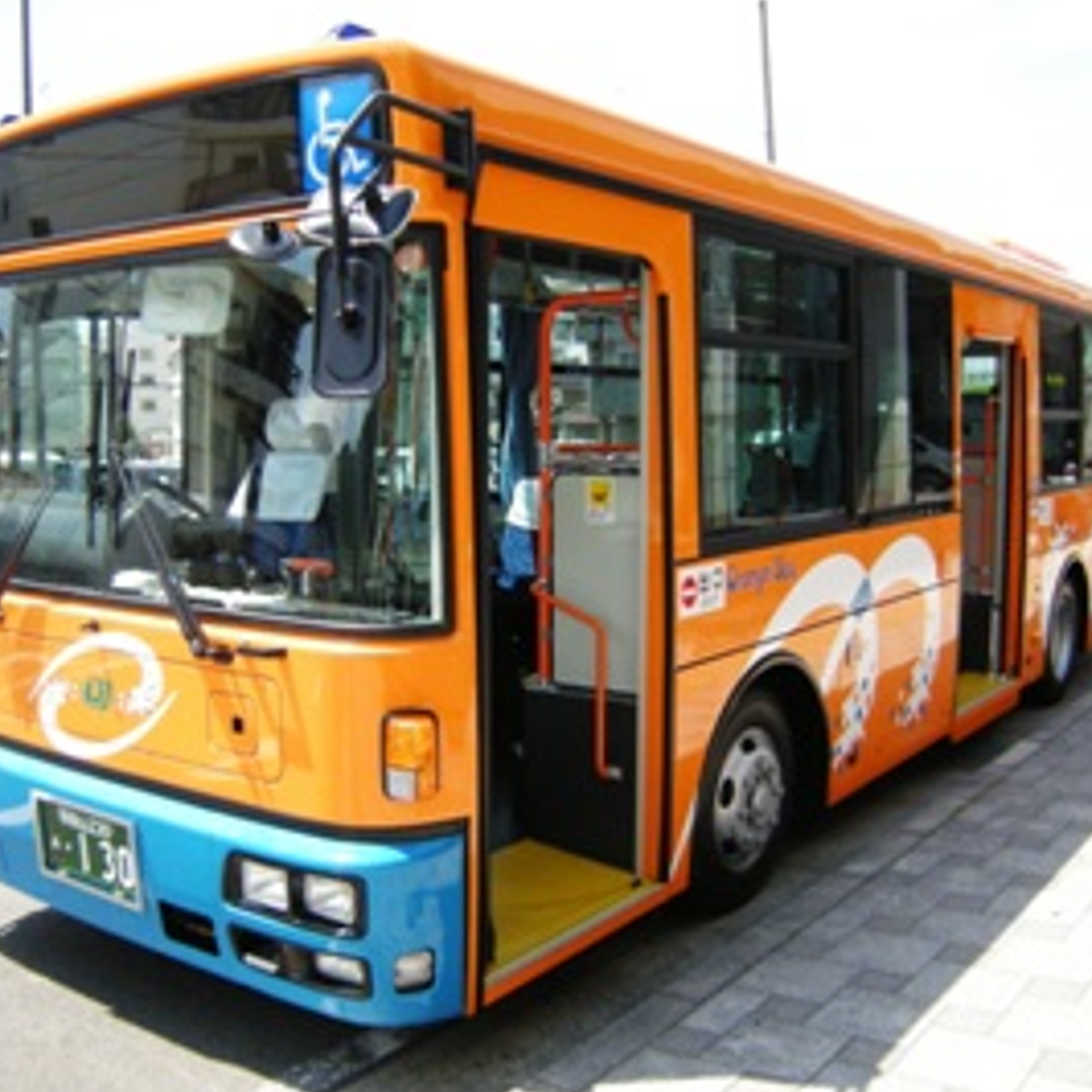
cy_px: 538
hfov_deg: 48.4
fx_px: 1213
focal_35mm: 34
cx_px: 503
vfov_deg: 48.4
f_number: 5.6
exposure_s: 1/399
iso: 200
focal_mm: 4.7
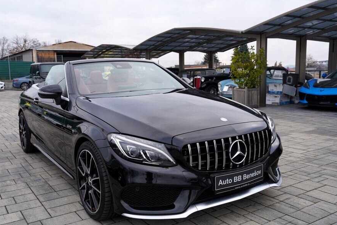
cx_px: 152
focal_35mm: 35
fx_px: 328
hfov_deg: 54.4
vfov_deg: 37.8
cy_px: 124
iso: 100
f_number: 5.6
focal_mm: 30
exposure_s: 1/100
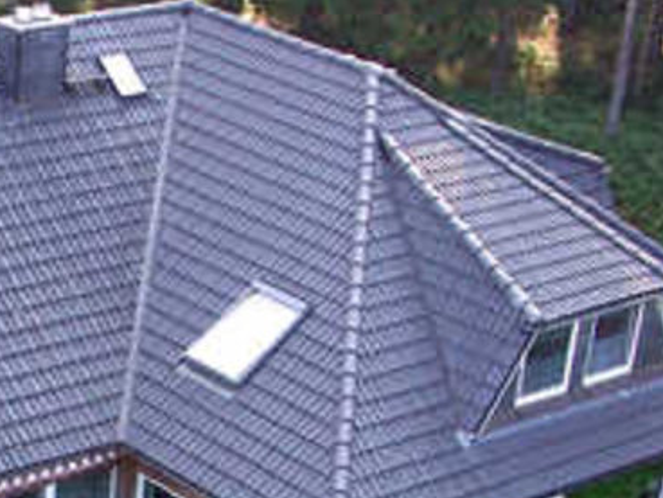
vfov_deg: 13.8
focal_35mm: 104
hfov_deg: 18.4
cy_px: 608
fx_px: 1993
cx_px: 5
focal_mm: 8.32
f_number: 4
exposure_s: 1/100
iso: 100
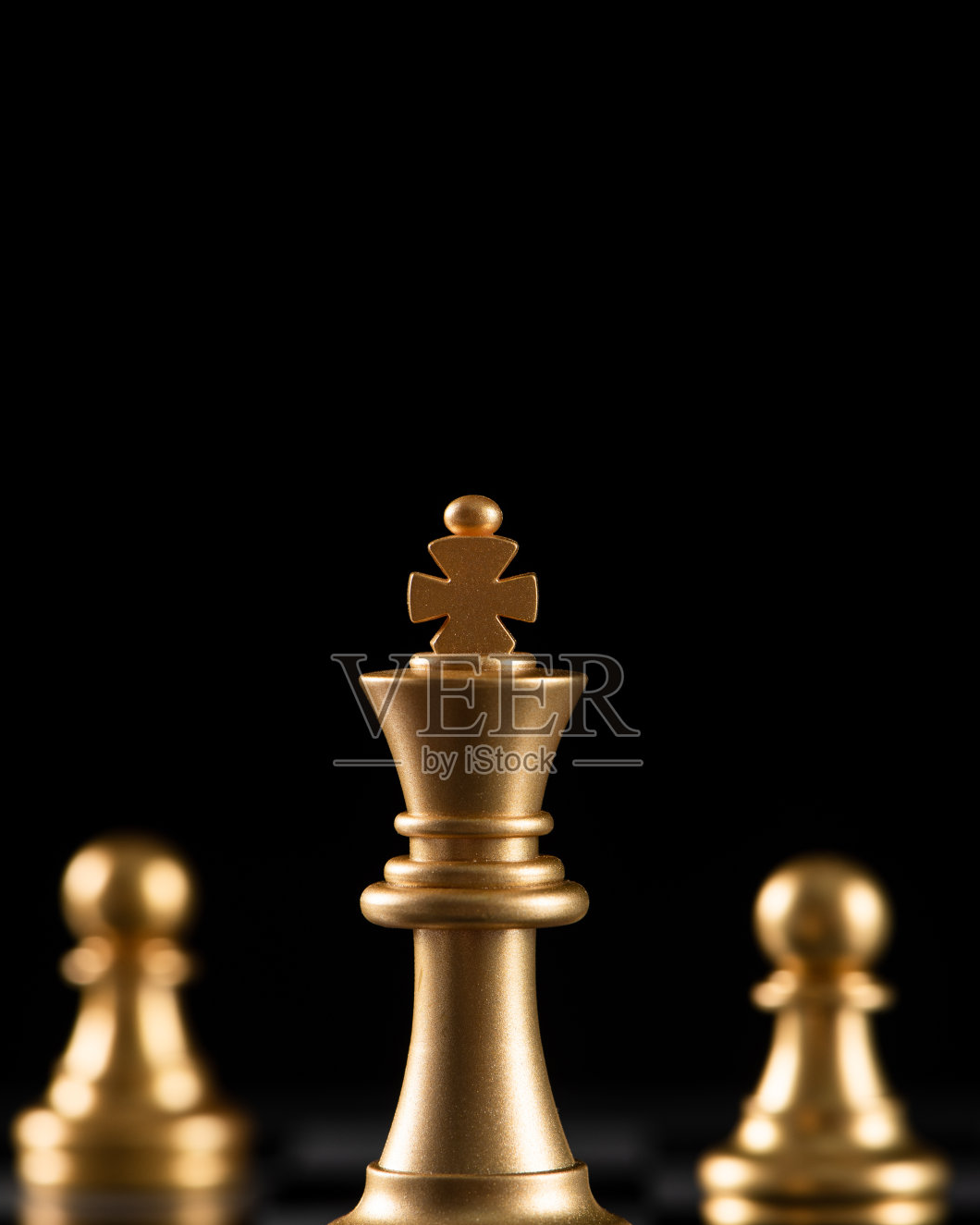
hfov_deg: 13.0
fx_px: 4314
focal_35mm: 119
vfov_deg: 16.2
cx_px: 487
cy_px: 717
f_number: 11
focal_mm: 105
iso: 100
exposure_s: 1/125
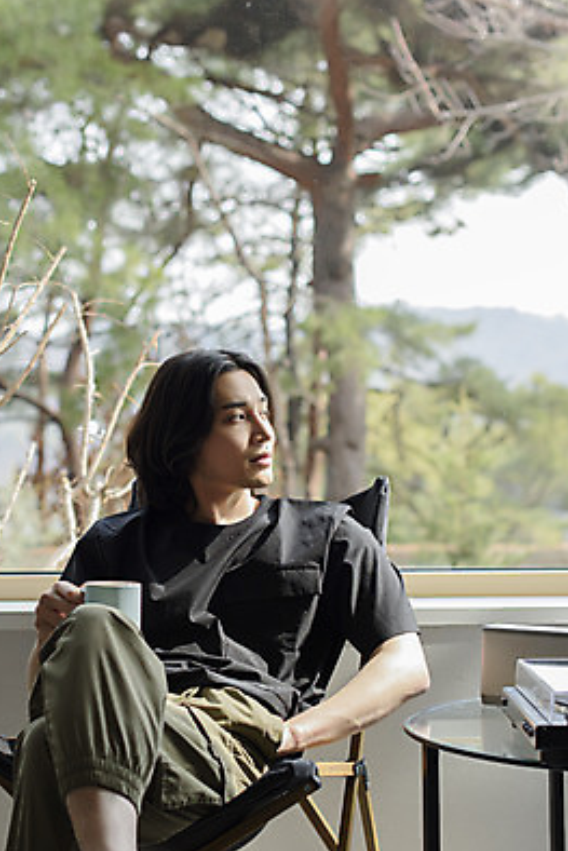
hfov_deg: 17.9
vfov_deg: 26.6
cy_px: 423
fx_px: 1797
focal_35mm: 76
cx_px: 165
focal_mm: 50
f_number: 2.8
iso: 500
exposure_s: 1/640
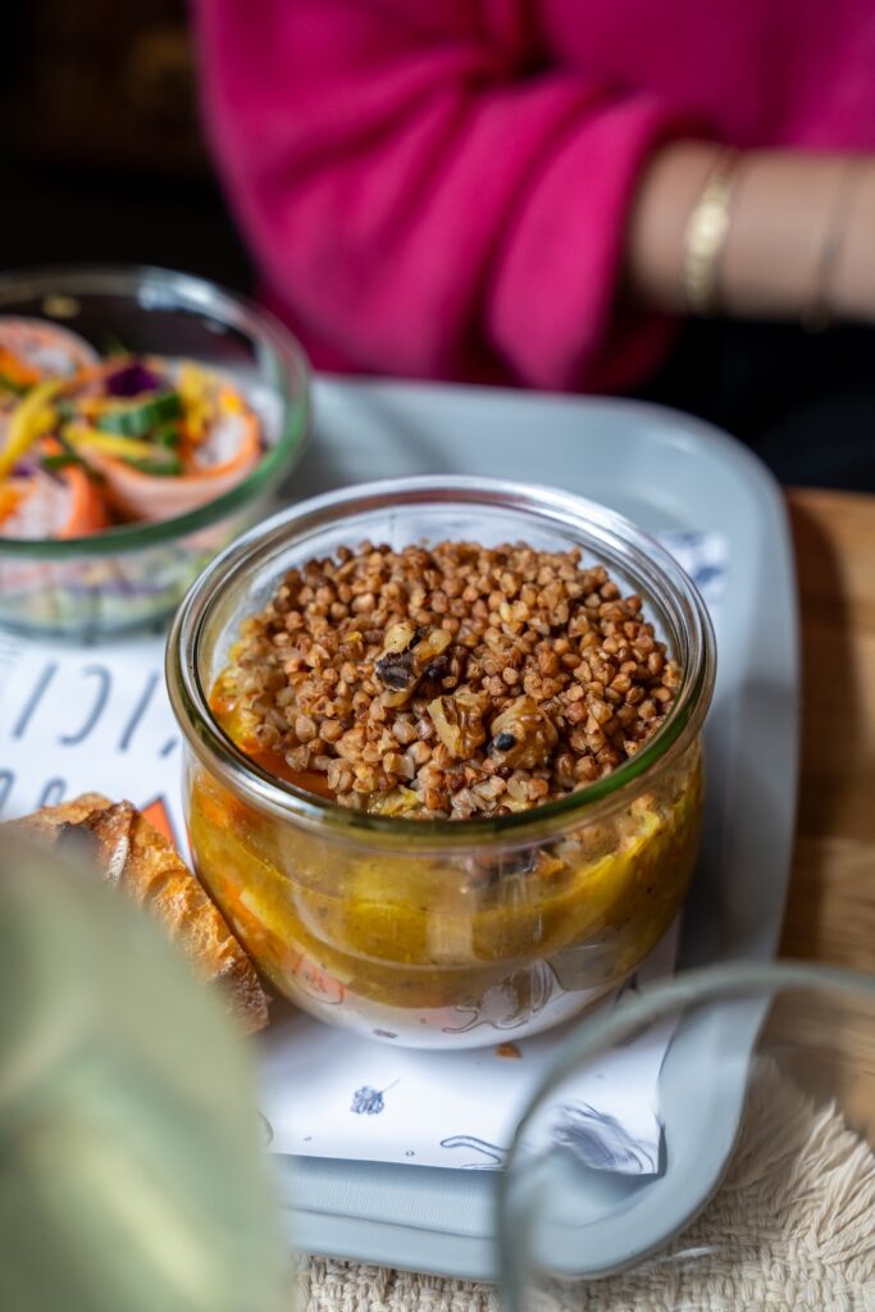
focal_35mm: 50
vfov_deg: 39.7
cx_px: 438
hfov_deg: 27.1
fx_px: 1819
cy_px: 656
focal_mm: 49.9
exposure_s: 1/200
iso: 800
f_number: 4.5
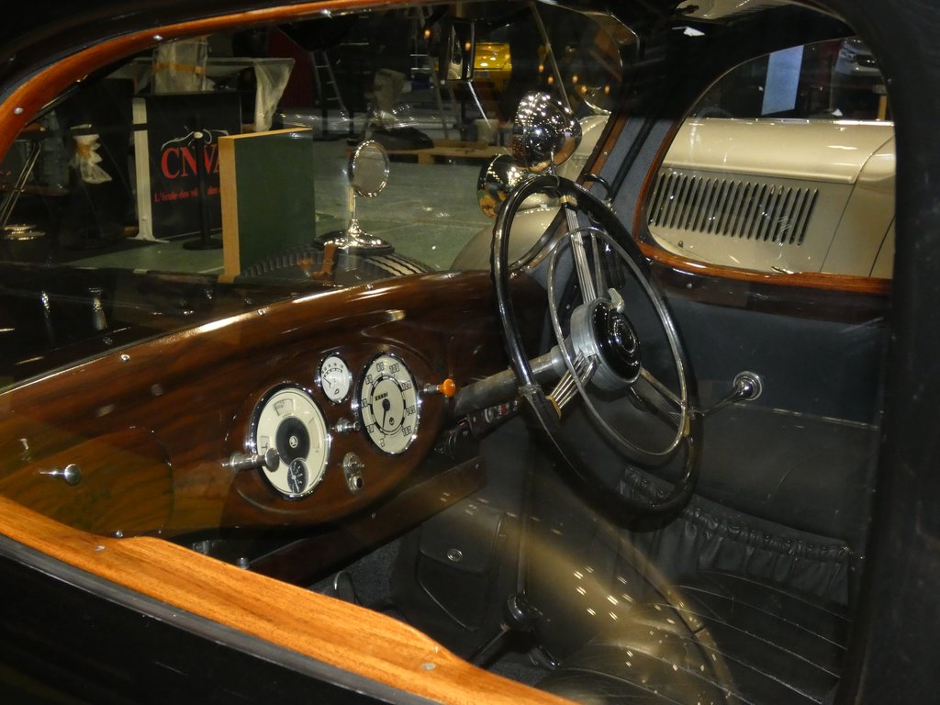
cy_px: 352
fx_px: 1303
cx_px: 470
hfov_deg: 39.7
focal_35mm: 48
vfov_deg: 30.3
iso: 800
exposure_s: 1/250
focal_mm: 8.6
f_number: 3.8
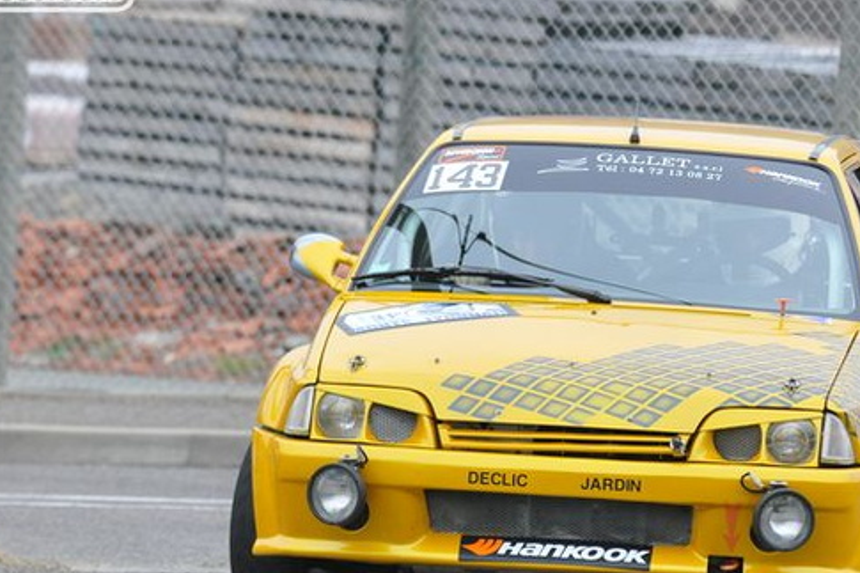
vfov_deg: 2.7
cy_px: 343
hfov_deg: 4.0
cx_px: 537
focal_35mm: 514
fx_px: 12274
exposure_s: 1/800
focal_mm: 210
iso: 1000
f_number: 5.6
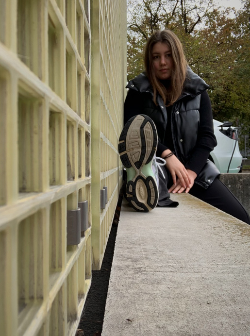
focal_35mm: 37
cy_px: 149
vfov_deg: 50.2
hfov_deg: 38.4
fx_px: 358
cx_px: 108
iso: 16
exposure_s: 1/180
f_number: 2.2
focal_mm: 2.87
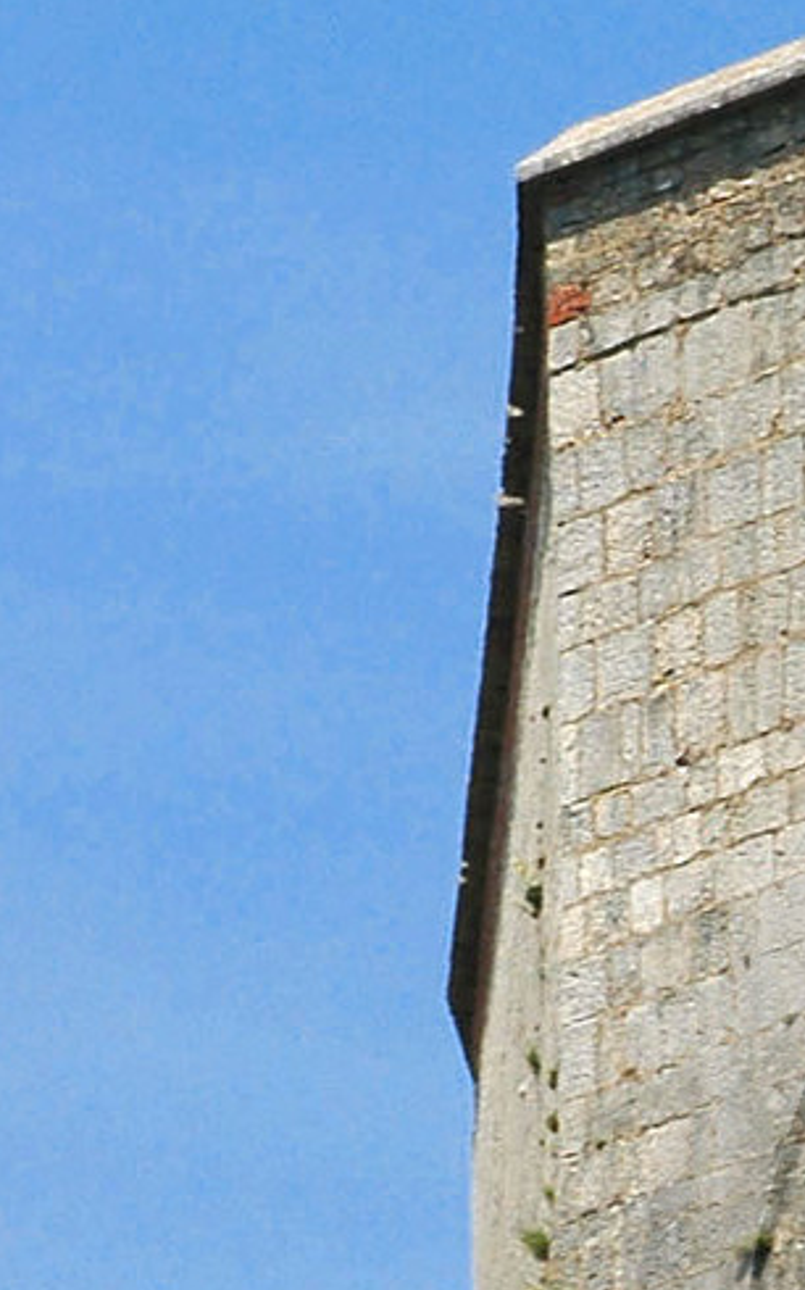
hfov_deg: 0.9
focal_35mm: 1499
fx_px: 52649
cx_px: 1820
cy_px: 1498
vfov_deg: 1.4
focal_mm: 200
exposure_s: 1/250
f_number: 10
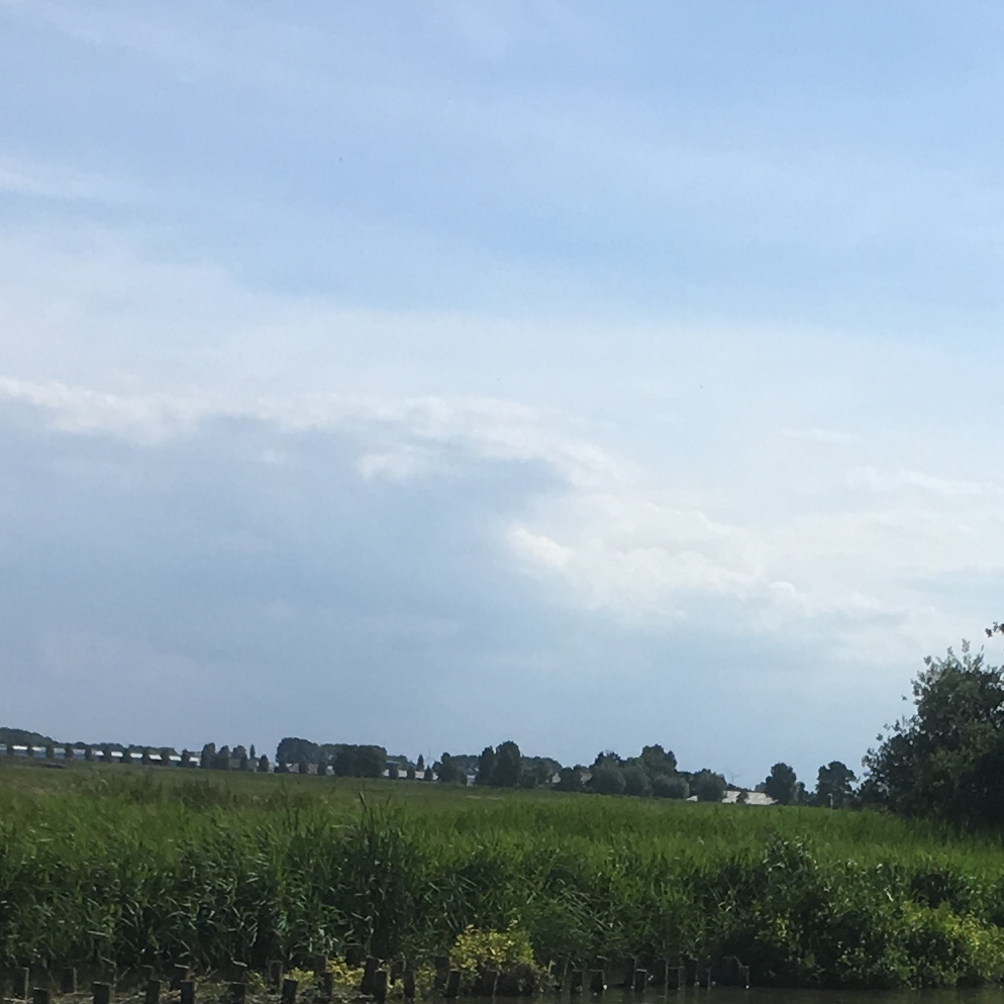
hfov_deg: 16.7
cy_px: 1122
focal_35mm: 104
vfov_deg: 16.2
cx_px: 681
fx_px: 3413
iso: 25
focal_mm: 4.15
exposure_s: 1/2849
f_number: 2.2
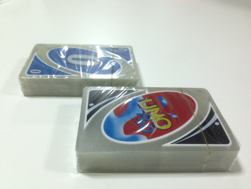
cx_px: 126
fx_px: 239
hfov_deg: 55.4
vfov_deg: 42.9
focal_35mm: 33
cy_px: 94
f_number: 2.4
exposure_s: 1/20
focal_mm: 4.12
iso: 320
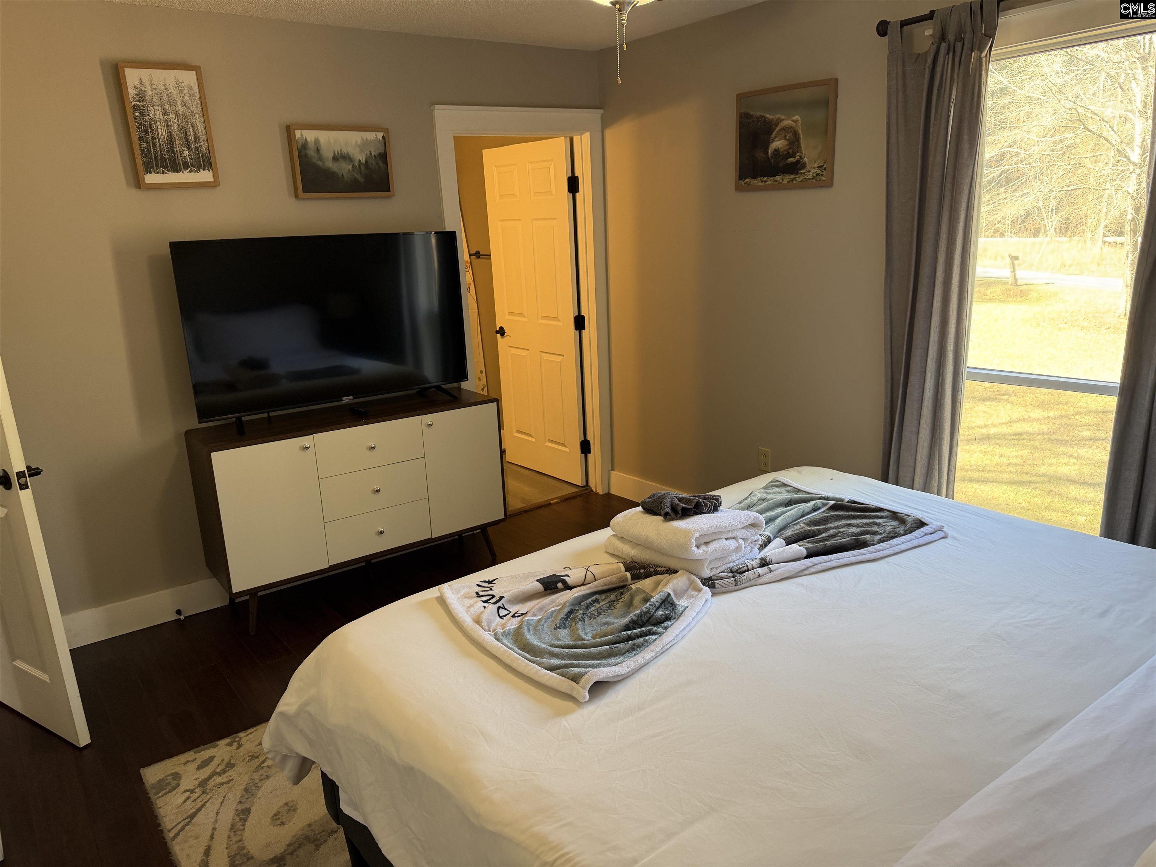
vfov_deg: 56.8
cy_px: 434
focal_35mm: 24
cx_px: 578
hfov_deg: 71.6
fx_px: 801
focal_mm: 6.76
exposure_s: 1/121
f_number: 1.78
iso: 200
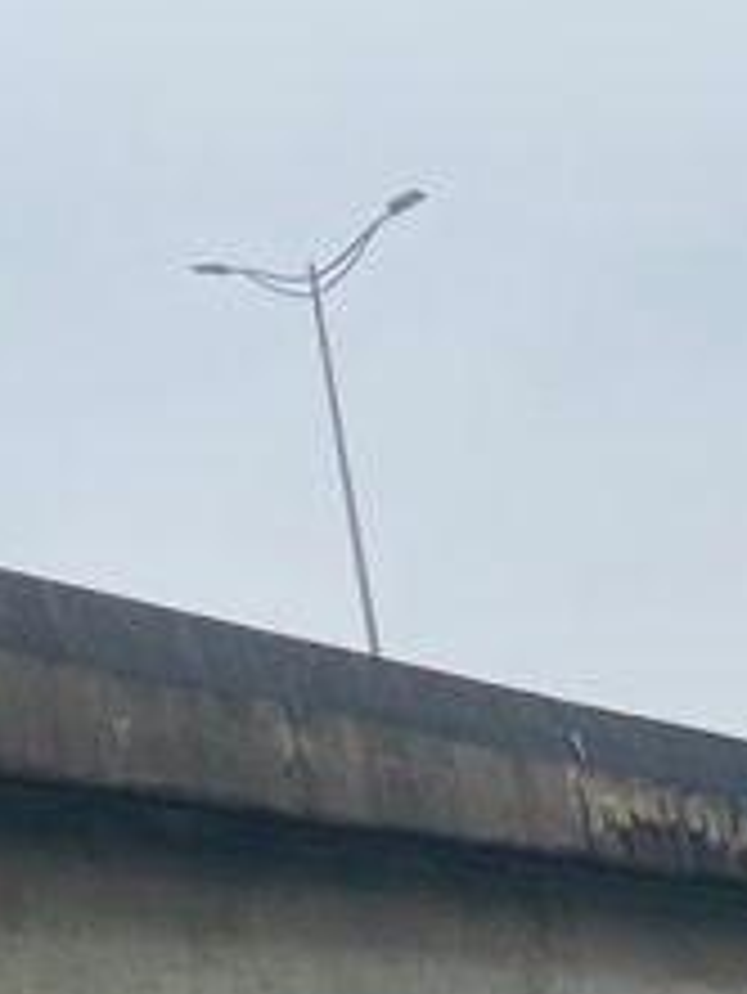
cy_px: 994
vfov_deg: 16.6
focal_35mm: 116
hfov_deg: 11.9
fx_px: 3334
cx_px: 1282
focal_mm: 5.1
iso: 32
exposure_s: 1/3257
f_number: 1.6
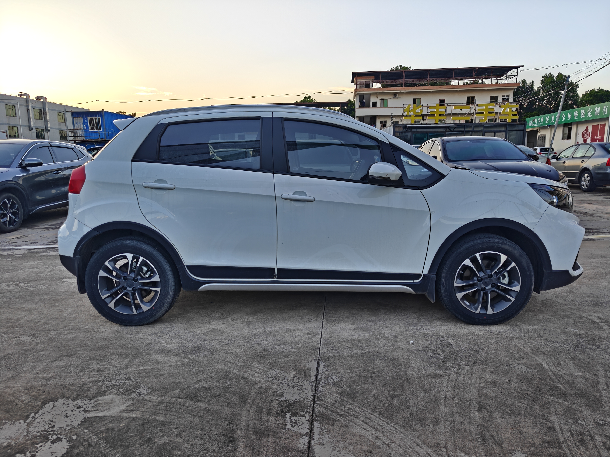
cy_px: 228
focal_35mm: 23
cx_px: 305
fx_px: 405
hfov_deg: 73.9
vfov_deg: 58.9
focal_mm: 6.06
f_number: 1.6
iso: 320
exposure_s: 1/300
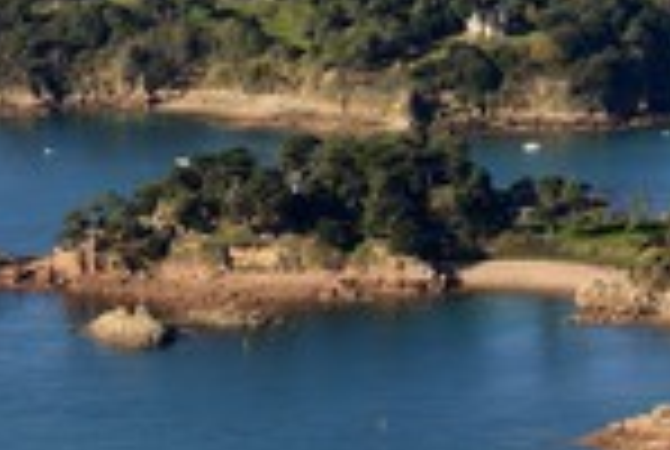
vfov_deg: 4.2
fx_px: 6079
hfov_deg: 6.3
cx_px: 468
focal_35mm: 326
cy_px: 338
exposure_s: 1/1000
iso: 800
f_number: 11
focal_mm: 116
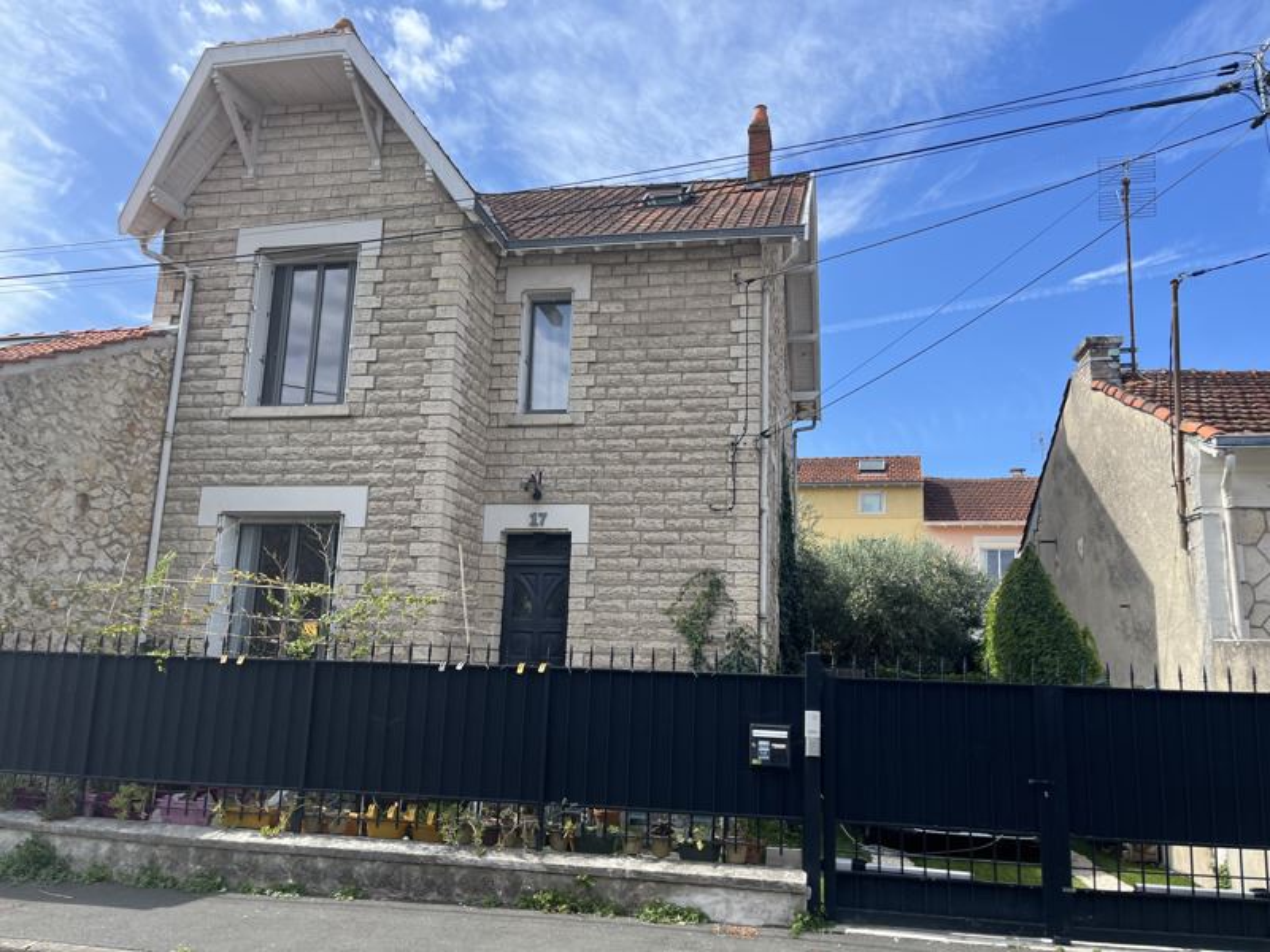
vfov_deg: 53.1
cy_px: 476
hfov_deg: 67.3
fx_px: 954
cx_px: 635
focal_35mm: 26
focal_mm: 5.1
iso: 50
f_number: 1.6
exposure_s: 1/2463
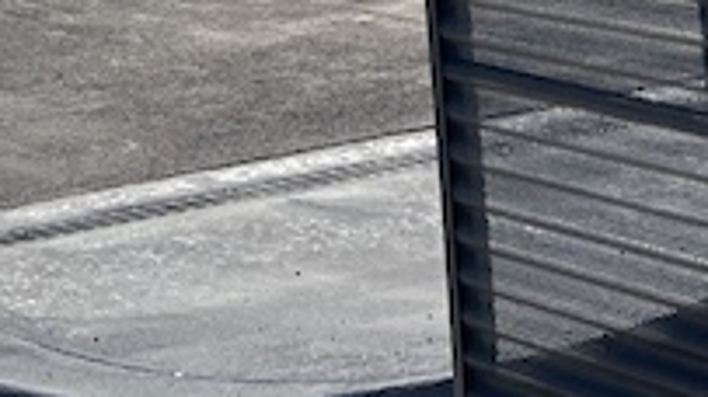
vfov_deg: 7.6
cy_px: -703
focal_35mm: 143
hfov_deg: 14.6
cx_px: -129
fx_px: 2684
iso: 50
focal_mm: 5.7
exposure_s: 1/8000
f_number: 1.5
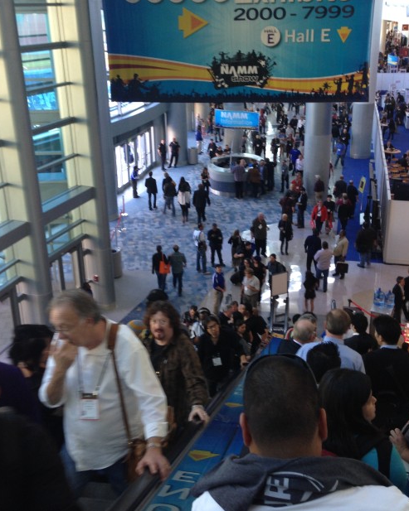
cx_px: 214
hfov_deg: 38.2
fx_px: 591
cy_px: 203
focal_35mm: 39
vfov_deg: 46.6
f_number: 2.4
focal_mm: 4.12
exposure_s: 1/20
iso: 64
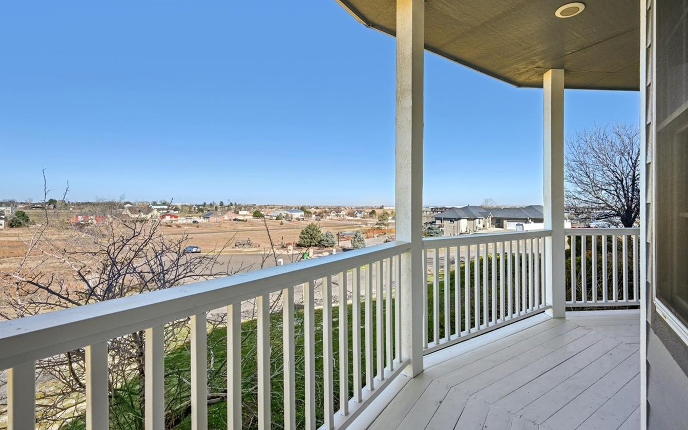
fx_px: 319
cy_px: 201
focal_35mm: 17
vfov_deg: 67.9
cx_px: 394
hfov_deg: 93.7
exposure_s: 1/80
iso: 64
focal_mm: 14
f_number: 8
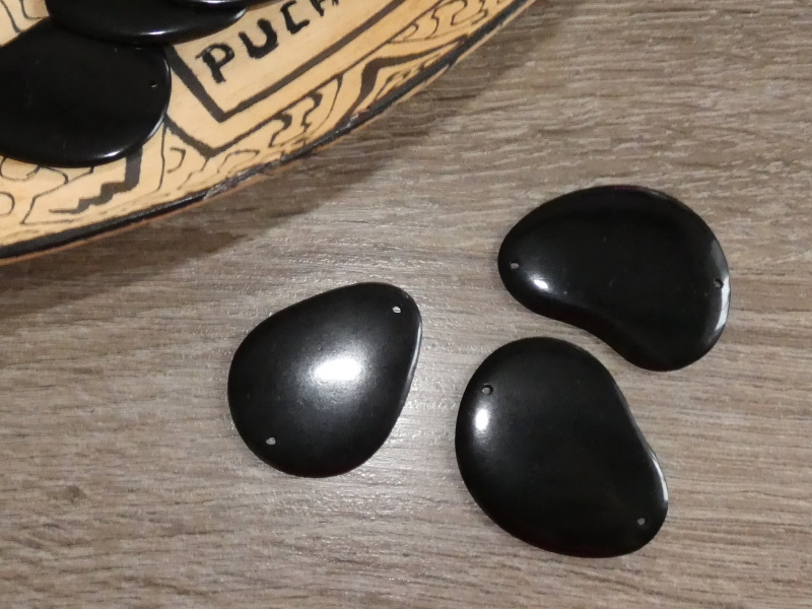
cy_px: 304
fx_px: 469
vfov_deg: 66.0
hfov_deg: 81.7
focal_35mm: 20
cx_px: 406
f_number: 2.8
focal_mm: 3.6
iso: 800
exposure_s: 1/8
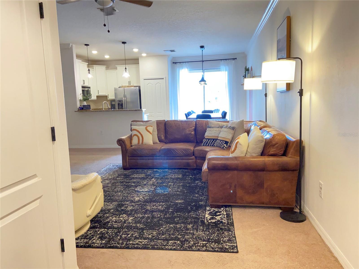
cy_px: 134
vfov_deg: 53.1
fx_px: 270
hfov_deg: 67.3
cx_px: 180
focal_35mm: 26
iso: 320
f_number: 1.8
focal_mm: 4.25
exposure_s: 1/60
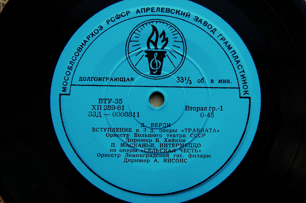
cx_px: 153
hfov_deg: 37.9
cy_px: 102
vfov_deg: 25.7
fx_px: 446
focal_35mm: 52
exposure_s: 1/80
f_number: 4.5
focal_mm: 35
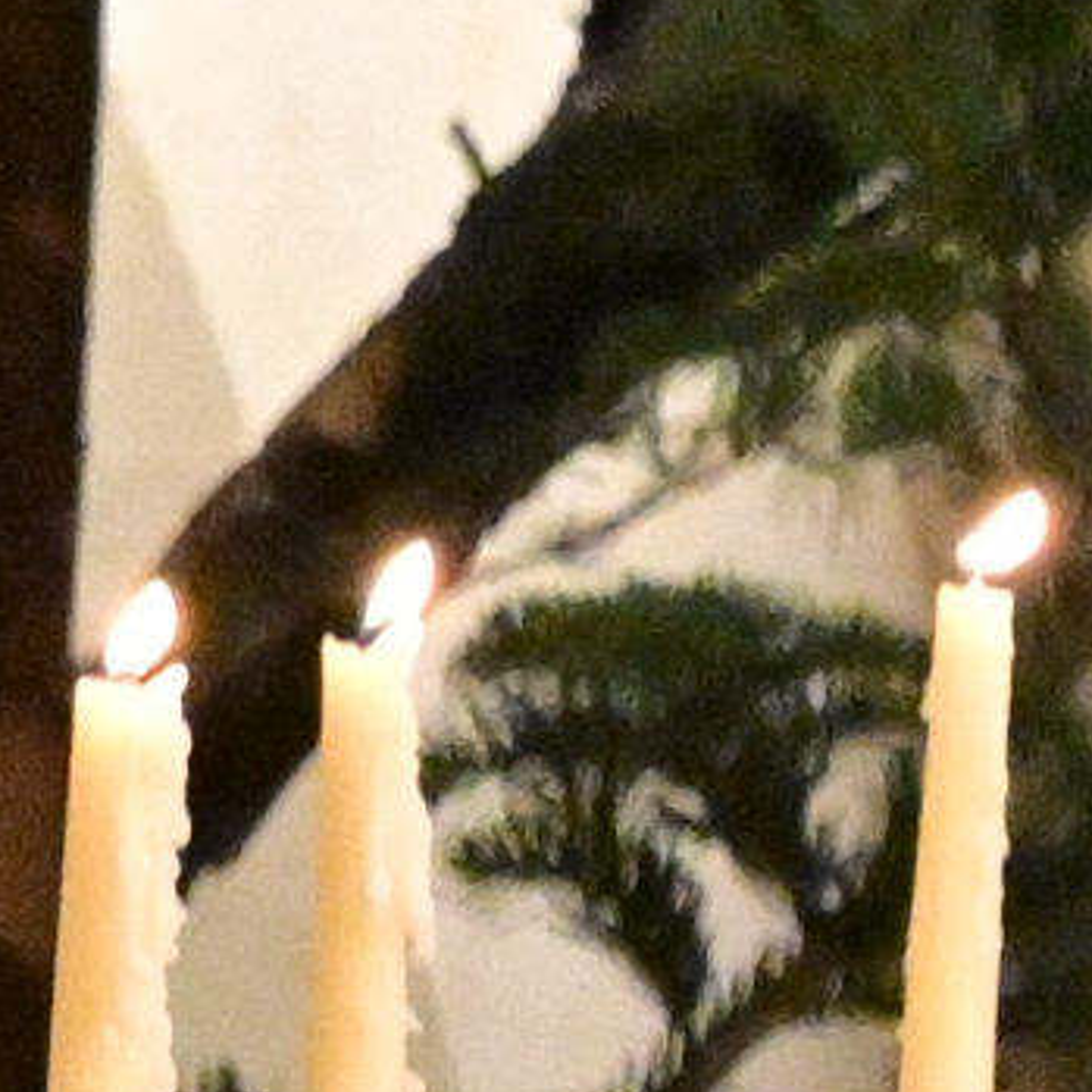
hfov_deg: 1.0
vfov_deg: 1.0
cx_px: -4262
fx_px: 63136
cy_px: 1712
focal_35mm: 1769
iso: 10000
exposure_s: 1/400
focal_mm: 120
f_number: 5.6
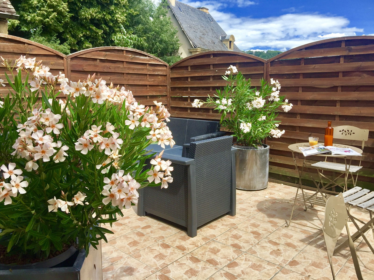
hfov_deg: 61.7
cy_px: 140
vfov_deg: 48.2
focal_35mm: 29
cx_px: 187
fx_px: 313
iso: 32
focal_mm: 4.15
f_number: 2.2
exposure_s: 1/1068
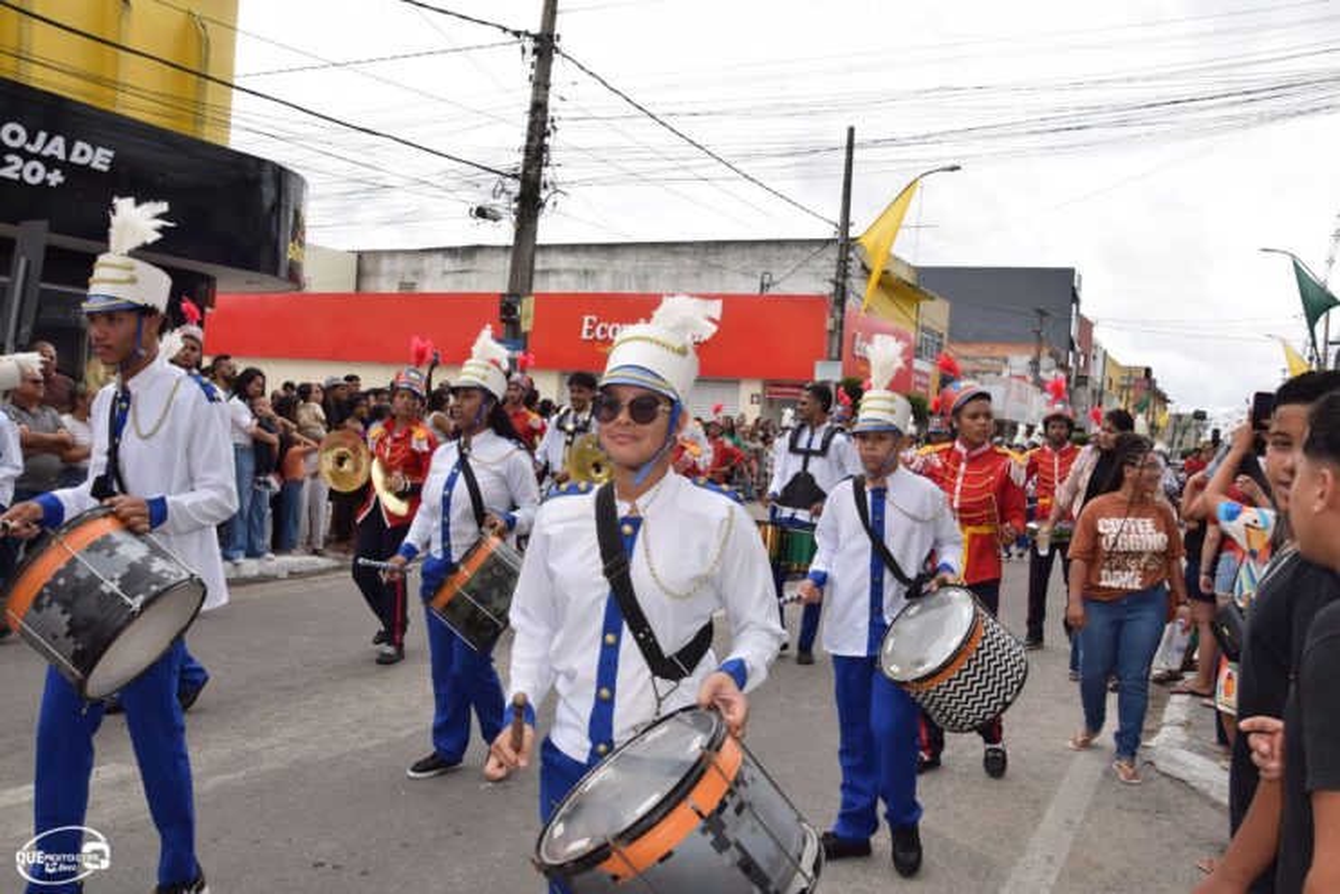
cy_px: 447
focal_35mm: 27
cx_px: 670
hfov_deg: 67.4
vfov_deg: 47.9
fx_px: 1005
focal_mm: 18
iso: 100
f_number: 9
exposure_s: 1/200
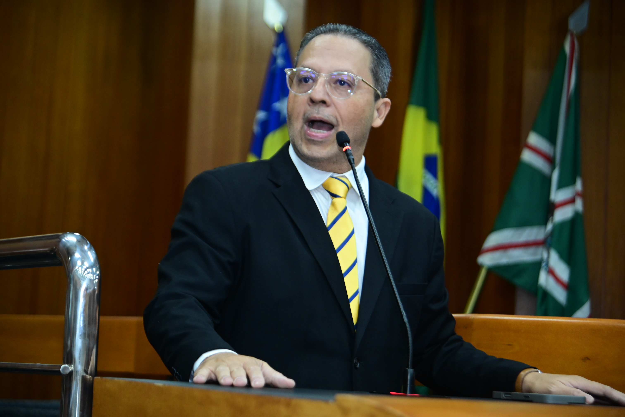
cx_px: 312
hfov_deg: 23.9
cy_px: 208
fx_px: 1476
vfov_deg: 16.1
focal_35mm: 85
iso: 3200
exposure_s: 1/125
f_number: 6.3
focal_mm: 85
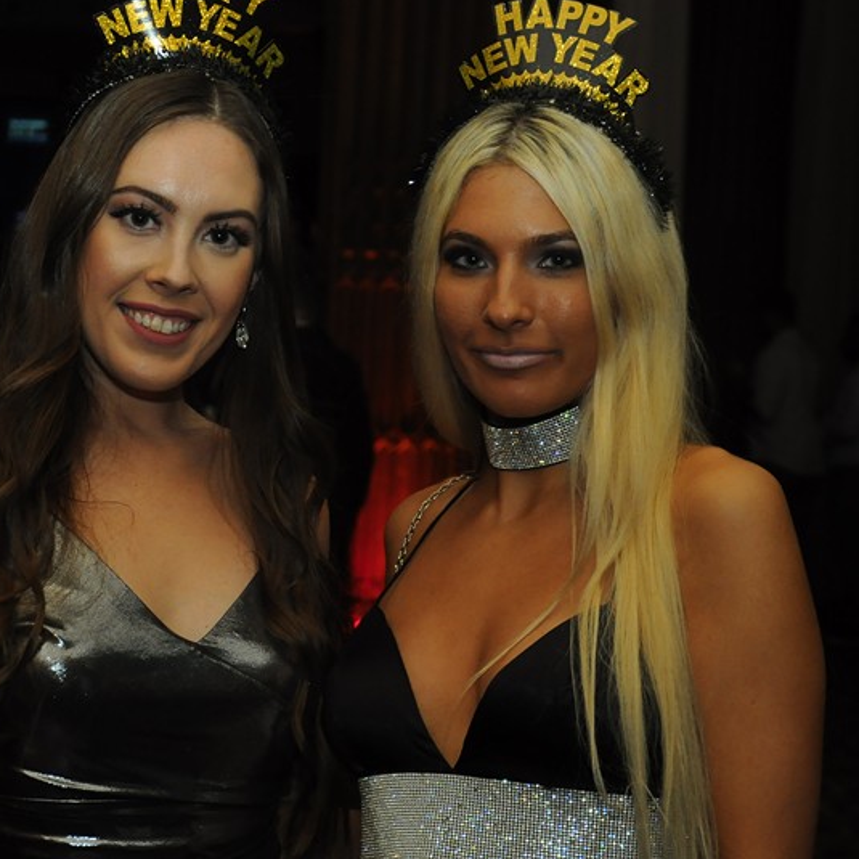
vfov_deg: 17.4
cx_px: 238
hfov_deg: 17.3
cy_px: 442
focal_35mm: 100
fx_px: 2808
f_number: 5.6
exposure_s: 1/60
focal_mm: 42
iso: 800
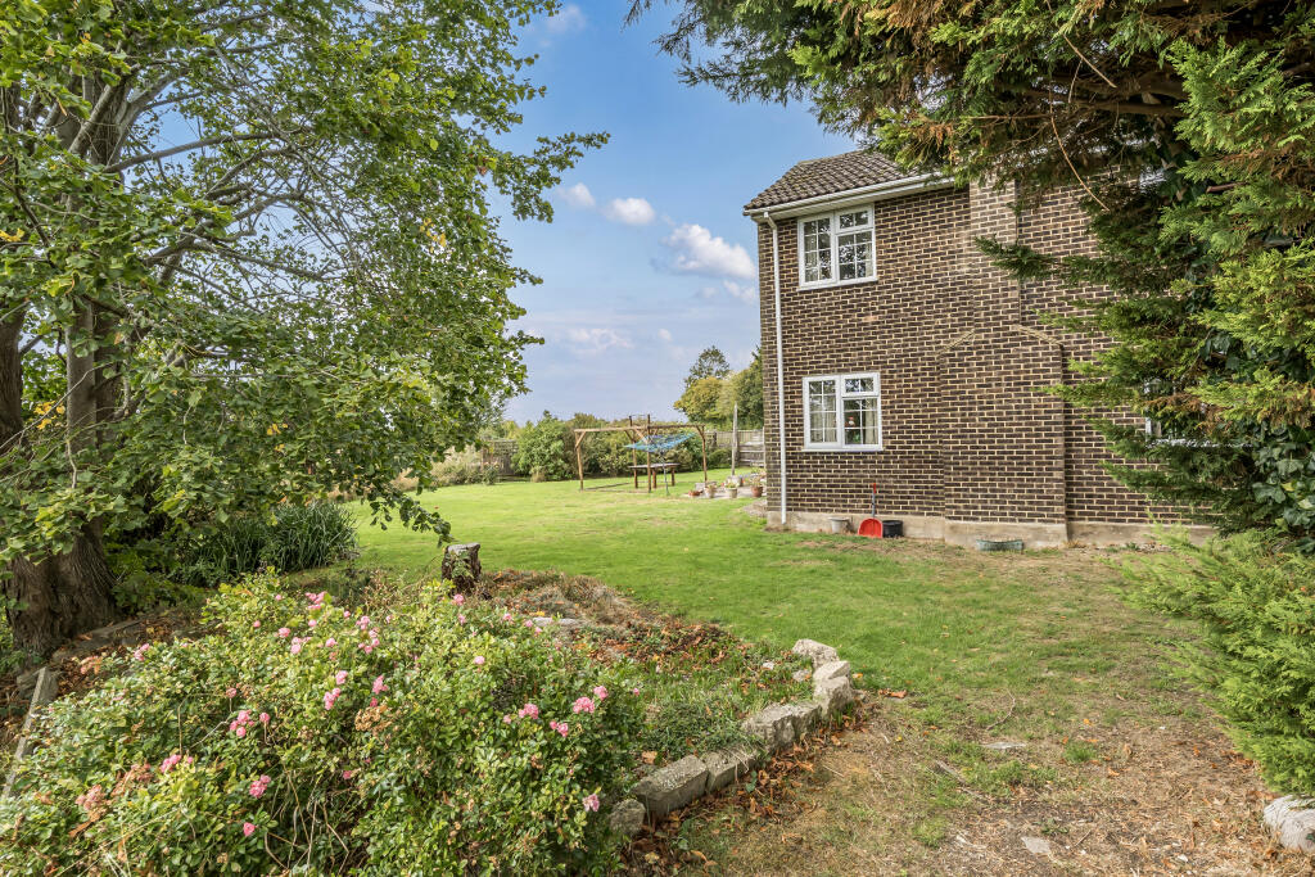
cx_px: 658
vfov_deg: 67.4
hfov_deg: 90.0
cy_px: 438
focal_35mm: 18
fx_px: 658
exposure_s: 1/320
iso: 400
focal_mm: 12
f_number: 8
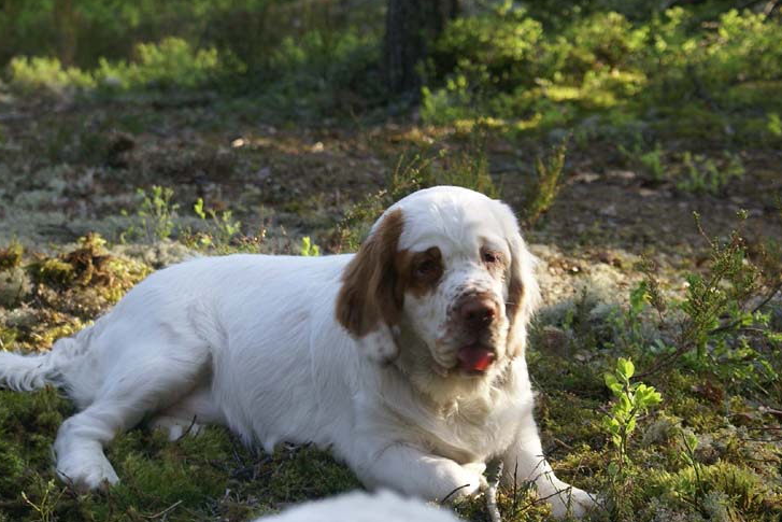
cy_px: 264
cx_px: 401
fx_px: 2151
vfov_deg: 13.8
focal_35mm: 99
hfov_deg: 20.6
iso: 160
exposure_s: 1/100
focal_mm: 60
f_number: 5.6
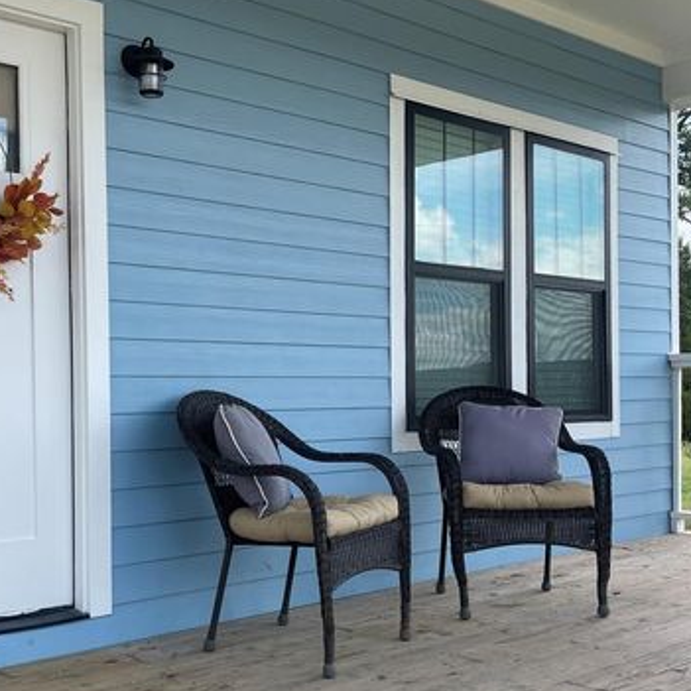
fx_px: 949
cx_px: 246
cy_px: 393
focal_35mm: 42
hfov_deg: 39.7
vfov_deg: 39.9
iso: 32
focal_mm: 5.1
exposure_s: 1/1098
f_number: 1.6
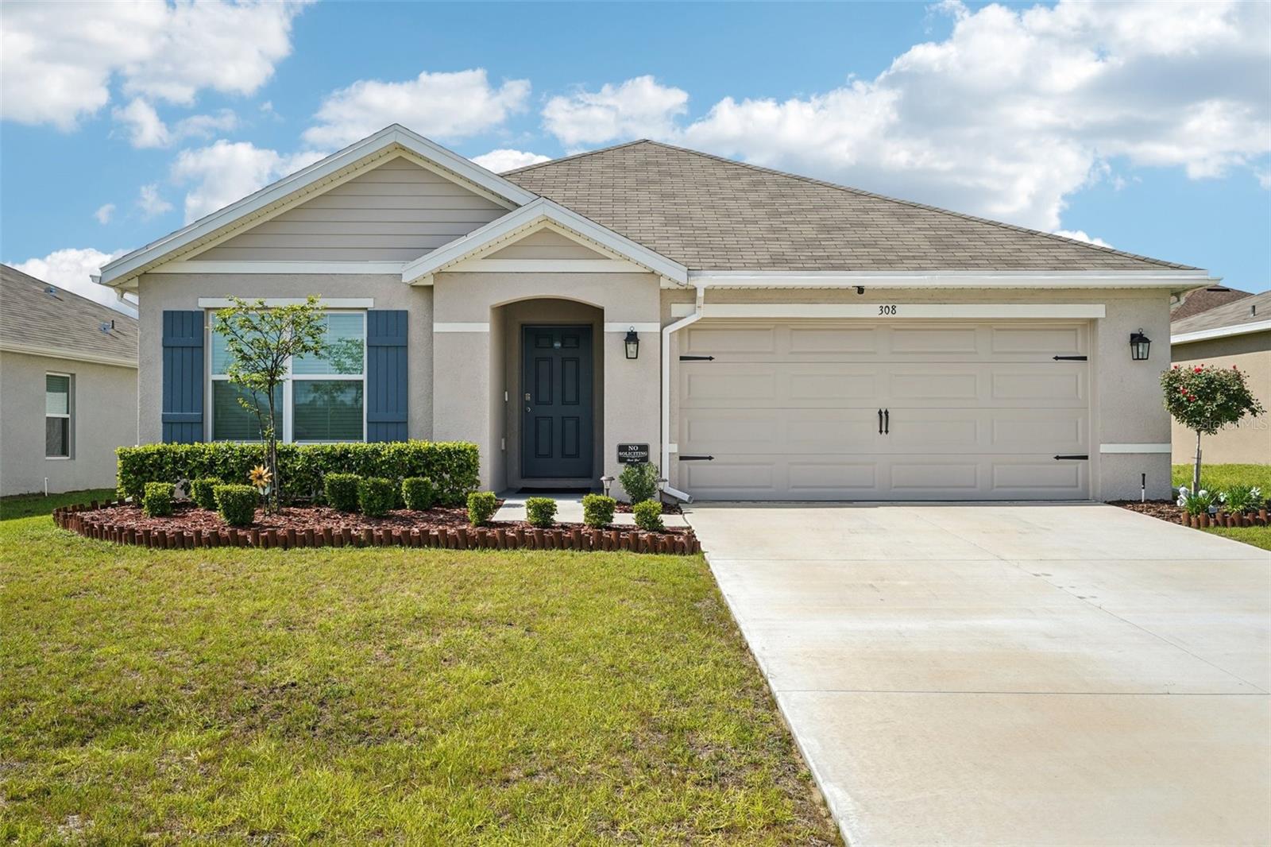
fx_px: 1165
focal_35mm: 33
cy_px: 424
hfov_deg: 57.2
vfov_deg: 40.0
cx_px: 636
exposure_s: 1/200
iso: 50
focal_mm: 33
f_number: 8
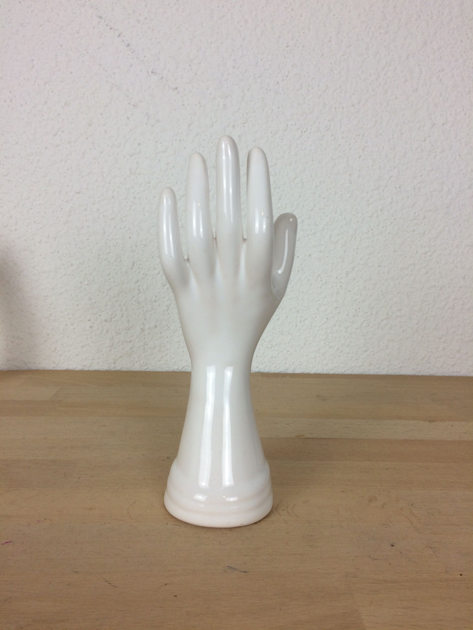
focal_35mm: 29
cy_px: 315
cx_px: 236
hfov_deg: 48.2
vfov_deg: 61.7
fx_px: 528
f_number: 2.2
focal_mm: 4.15
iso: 40
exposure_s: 1/100
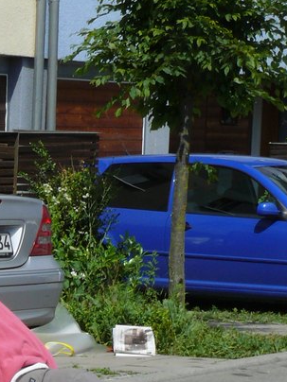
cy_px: 463
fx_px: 2078
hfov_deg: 7.9
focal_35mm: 188
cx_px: 73
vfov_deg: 10.3
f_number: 7.1
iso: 100
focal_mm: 12.6
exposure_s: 1/400
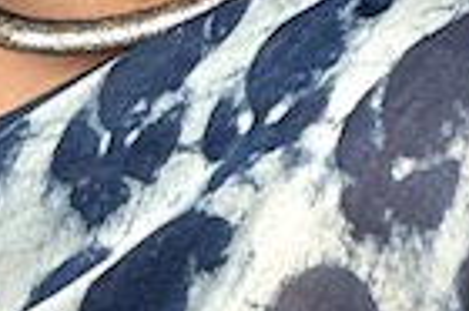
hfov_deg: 2.5
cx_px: 377
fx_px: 10618
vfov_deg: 1.7
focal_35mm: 816
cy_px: 1063
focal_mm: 9
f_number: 2.8
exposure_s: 1/63
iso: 200
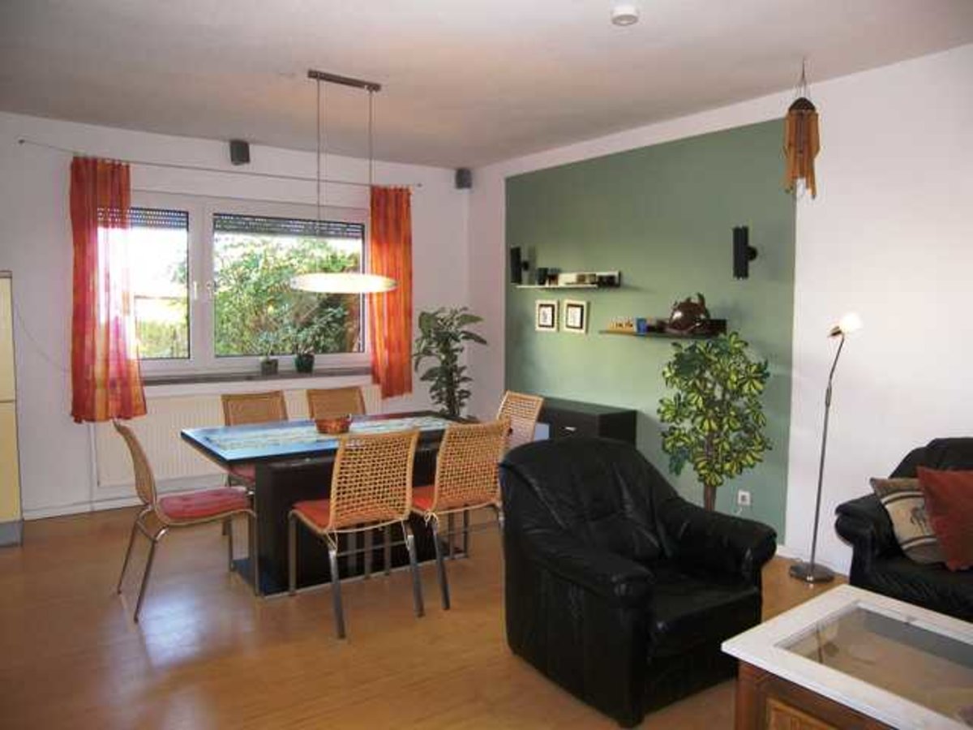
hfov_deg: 69.4
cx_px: 486
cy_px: 365
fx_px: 703
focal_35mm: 25
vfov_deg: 54.9
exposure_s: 1/30
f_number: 2.8
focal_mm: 5.3
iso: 100
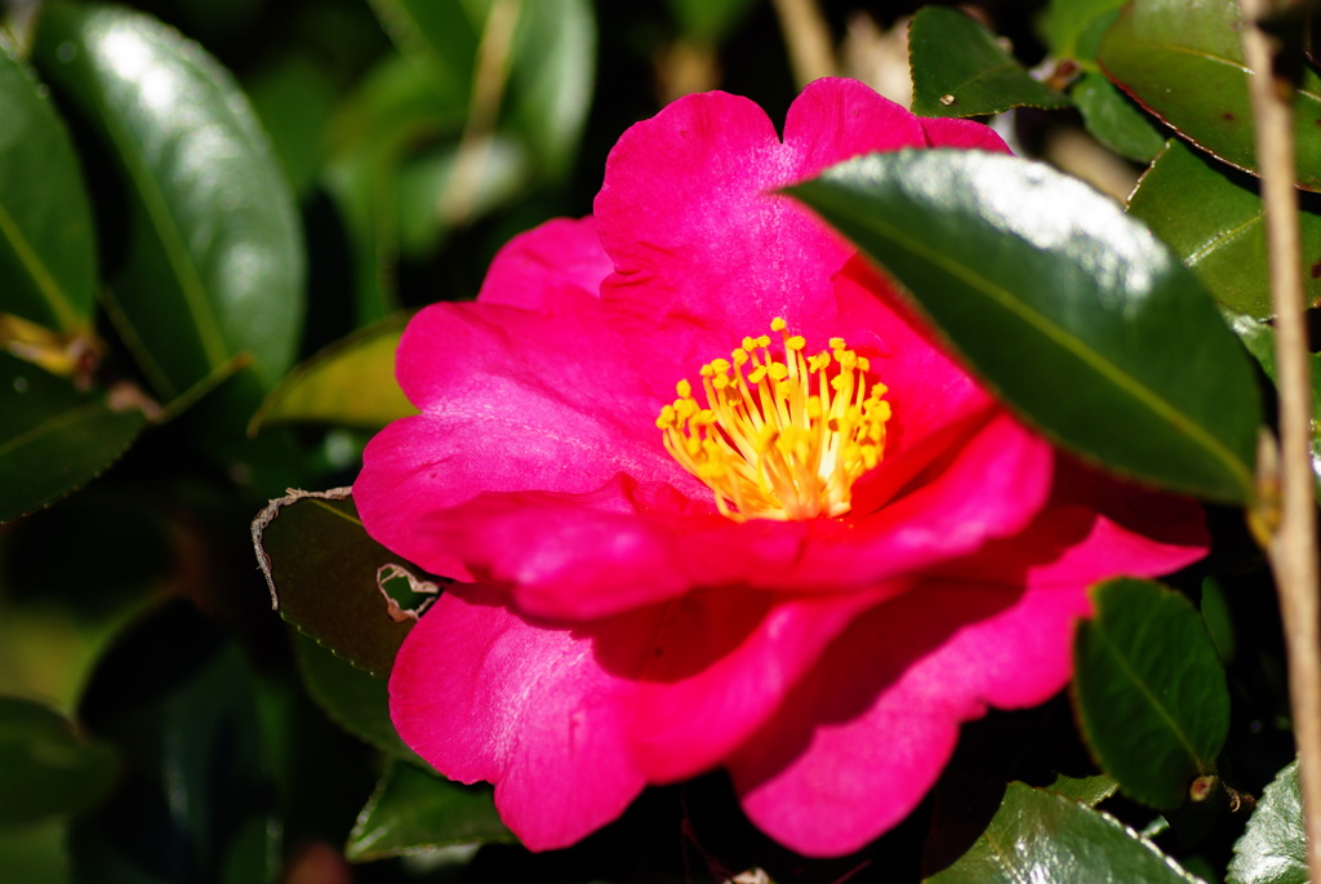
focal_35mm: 135
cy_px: 442
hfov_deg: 15.2
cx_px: 660
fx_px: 4959
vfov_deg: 10.2
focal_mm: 90
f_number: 2.8
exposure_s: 1/1000
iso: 100
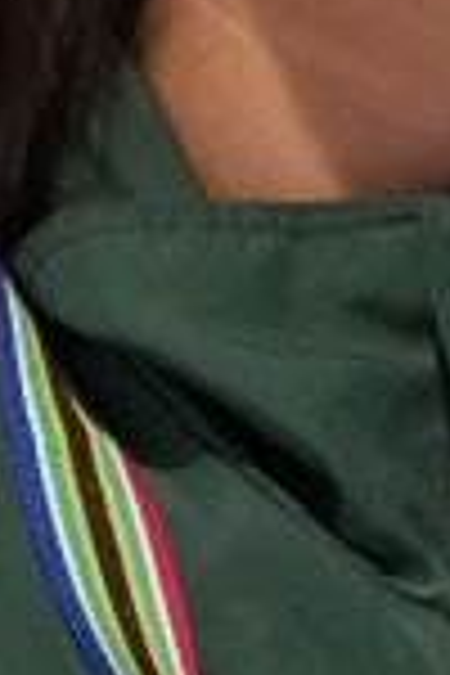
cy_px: 540
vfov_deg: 0.9
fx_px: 44940
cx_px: 495
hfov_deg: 0.6
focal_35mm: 2397
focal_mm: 200
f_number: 2.8
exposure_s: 1/250
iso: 4000
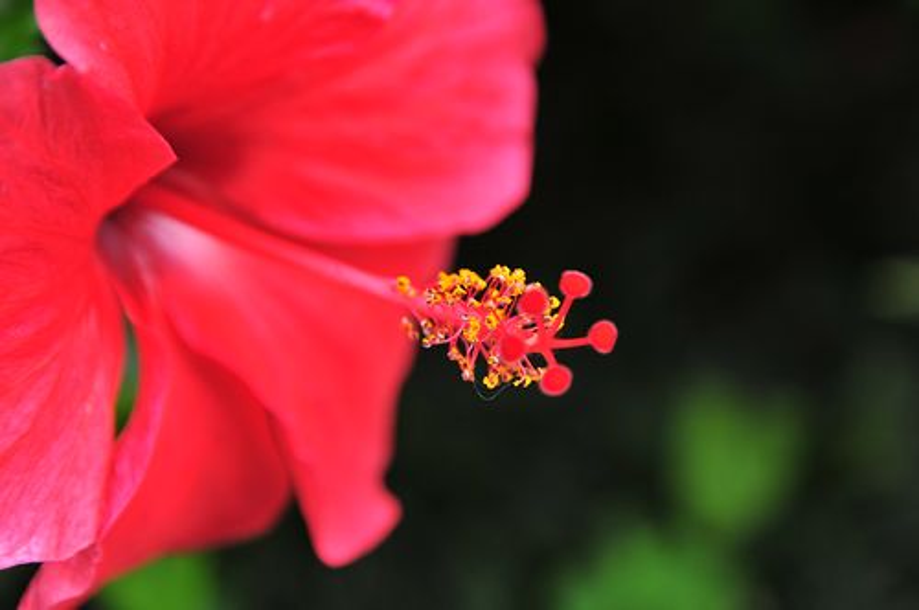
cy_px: 305
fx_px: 1912
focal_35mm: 75
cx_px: 460
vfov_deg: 18.1
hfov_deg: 27.0
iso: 200
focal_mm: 50
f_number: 4
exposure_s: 1/320
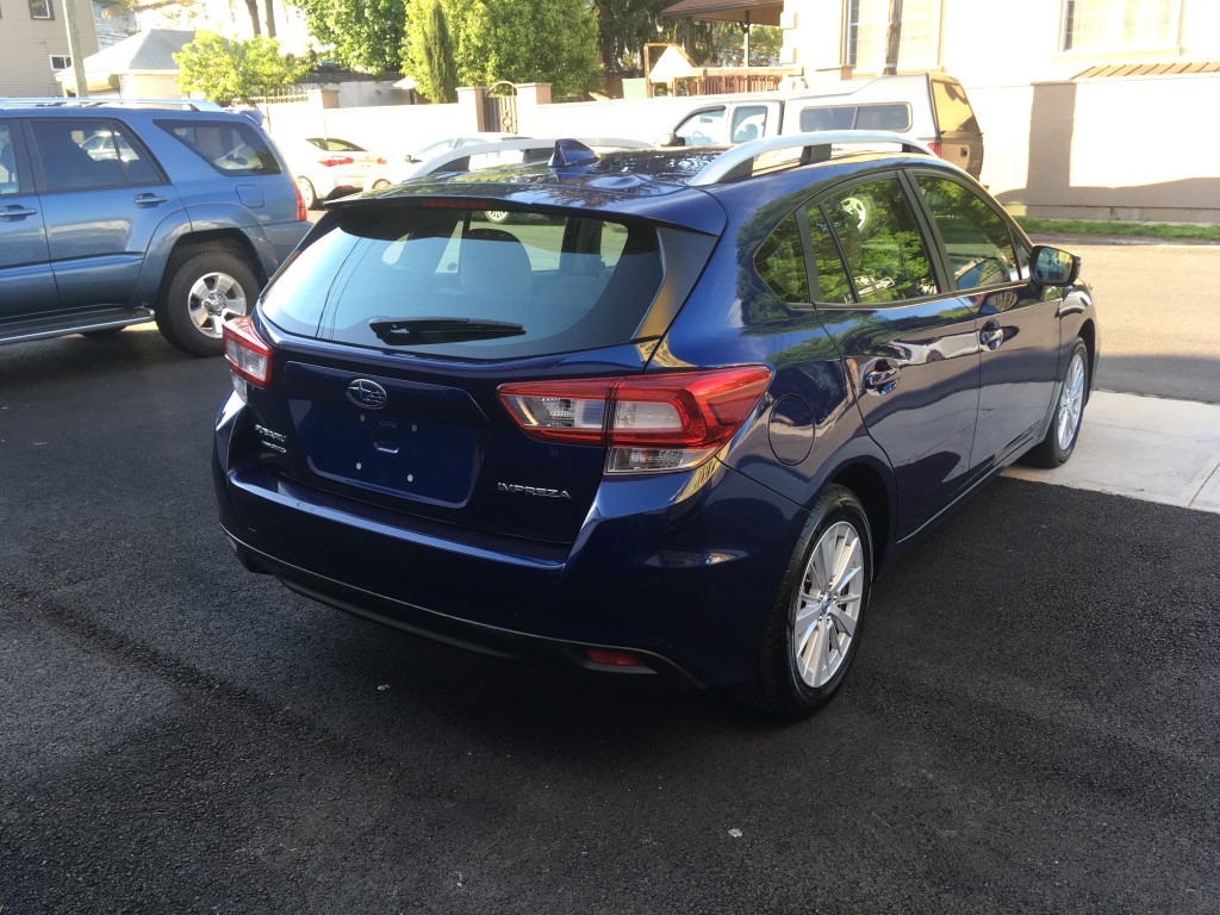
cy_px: 458
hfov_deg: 61.7
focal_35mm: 29
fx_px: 1022
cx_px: 610
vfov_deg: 48.2
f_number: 2.2
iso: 32
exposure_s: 1/120
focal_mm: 4.15
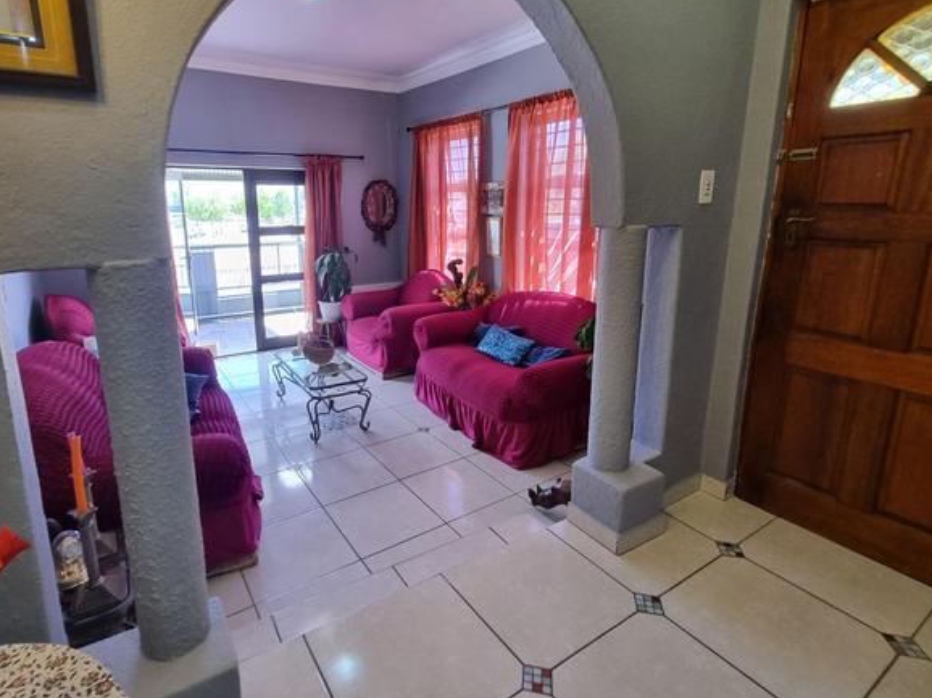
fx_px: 484
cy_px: 314
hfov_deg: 87.5
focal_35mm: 18
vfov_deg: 71.4
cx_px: 422
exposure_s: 1/50
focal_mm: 1.74
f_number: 2.2
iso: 160
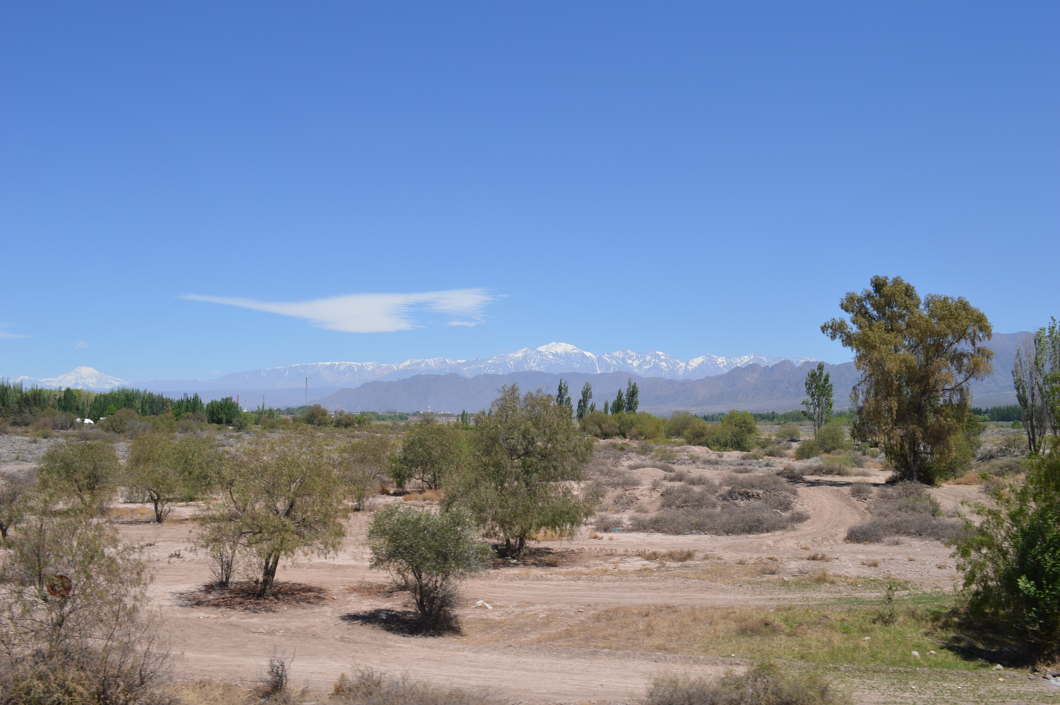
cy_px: 352
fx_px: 883
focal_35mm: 30
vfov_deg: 43.5
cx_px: 530
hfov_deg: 62.0
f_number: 9
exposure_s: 1/320
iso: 100
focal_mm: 20
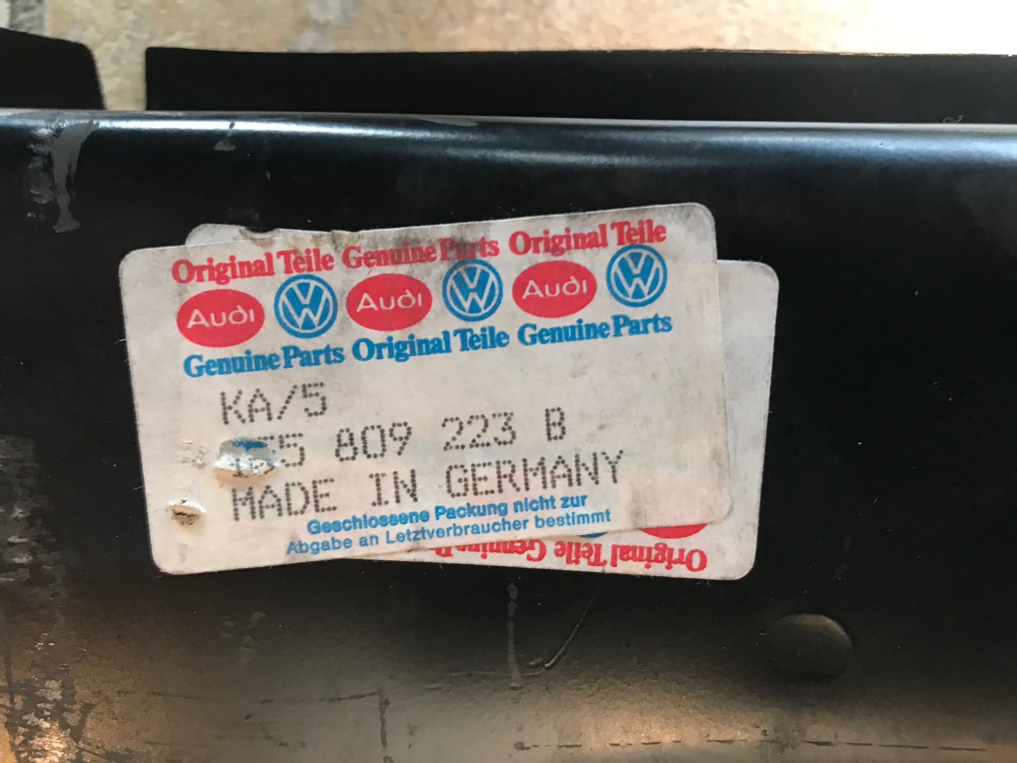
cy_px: 382
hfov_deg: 63.4
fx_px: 823
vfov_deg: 49.7
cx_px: 508
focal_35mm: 28
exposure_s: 1/17
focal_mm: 3.99
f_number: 1.8
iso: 80
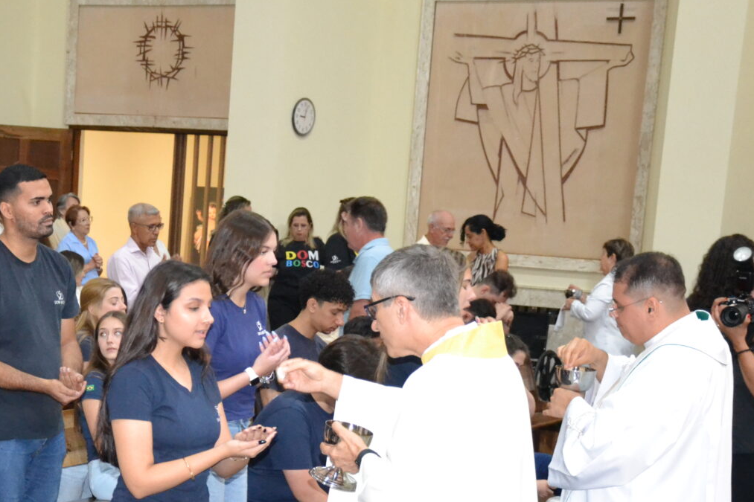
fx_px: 1906
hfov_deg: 22.1
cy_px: 473
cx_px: 165
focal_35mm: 91
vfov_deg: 14.8
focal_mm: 32
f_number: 4
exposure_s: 1/60
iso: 3200
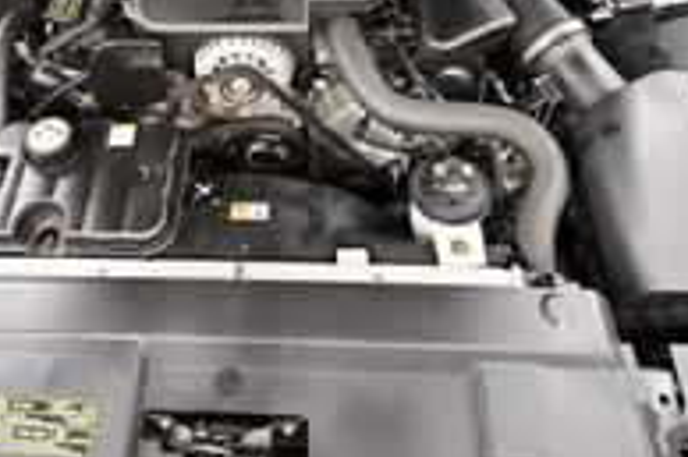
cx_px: 280
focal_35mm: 31
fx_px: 592
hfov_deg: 59.9
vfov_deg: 40.6
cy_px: 94
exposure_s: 1/100
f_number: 4.5
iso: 3200
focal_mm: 10
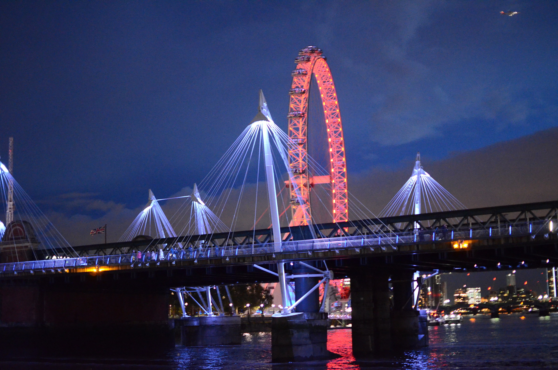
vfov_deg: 25.6
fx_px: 812
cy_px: 185
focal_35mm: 52
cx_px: 279
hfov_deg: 37.9
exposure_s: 1/13
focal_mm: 35
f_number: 1.8
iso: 5000
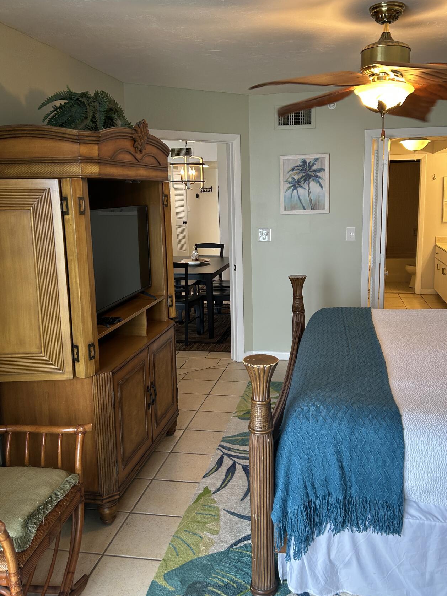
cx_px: 250
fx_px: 534
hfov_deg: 45.4
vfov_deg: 58.3
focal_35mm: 31
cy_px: 295
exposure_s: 1/120
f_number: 1.5
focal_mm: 5.7
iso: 100
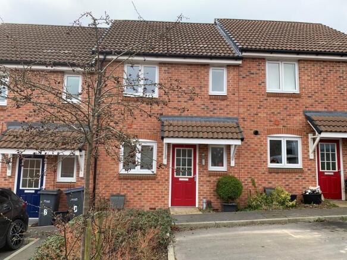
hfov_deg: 67.3
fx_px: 261
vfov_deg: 53.0
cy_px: 130
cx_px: 174
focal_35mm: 26
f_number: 1.8
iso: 25
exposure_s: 1/531
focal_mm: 4.25
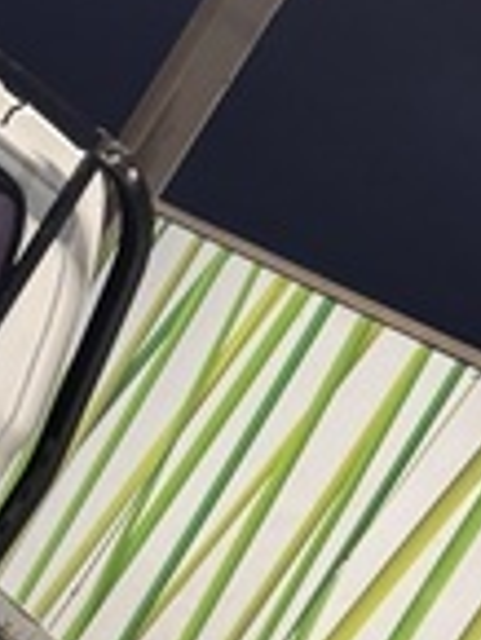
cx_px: -309
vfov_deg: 18.4
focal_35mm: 99
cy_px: 834
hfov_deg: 13.8
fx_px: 1831
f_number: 1.78
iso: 800
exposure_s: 1/50
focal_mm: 6.76
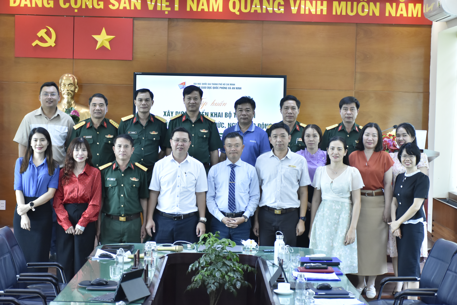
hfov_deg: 26.0
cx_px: 228
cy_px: 152
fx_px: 990
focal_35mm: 78
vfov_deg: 17.5
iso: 1600
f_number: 4.8
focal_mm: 52
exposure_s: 1/125
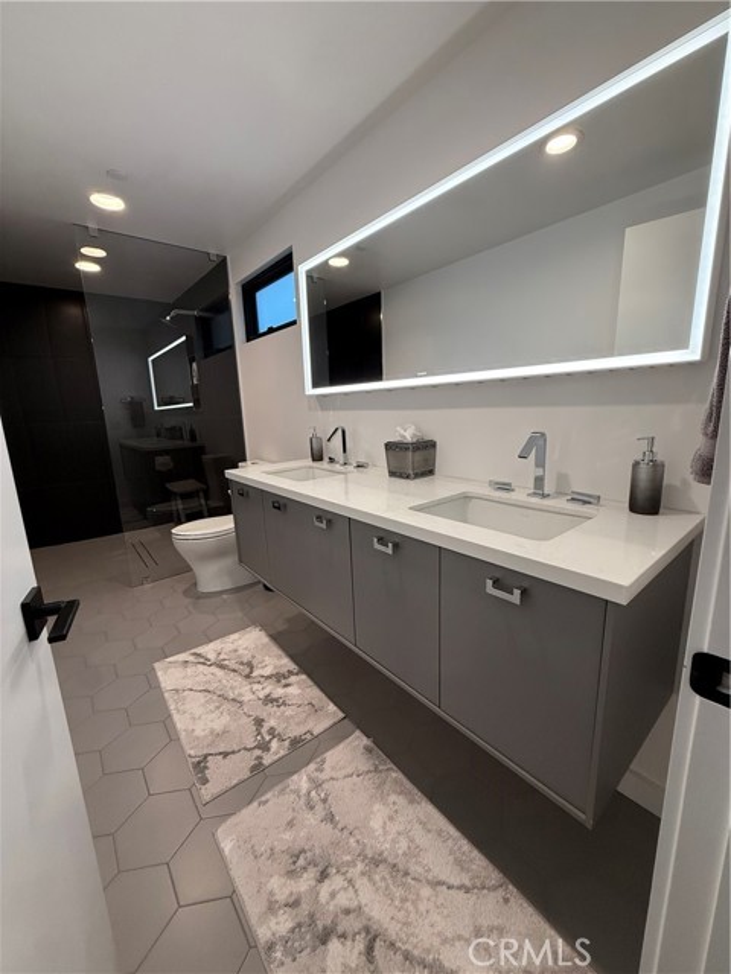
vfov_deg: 102.1
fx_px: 394
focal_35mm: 14
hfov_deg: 85.7
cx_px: 366
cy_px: 487
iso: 250
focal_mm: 2.22
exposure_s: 1/122
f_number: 2.2
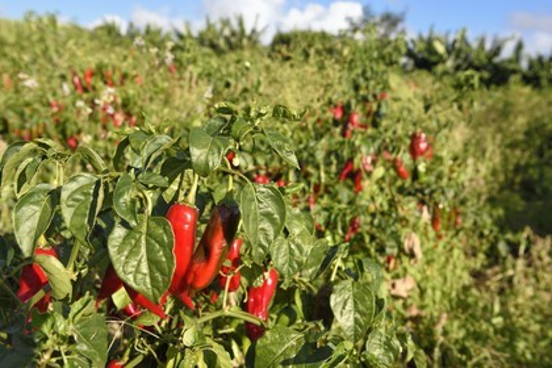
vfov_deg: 31.9
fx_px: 644
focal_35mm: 42
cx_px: 276
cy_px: 184
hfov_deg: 46.4
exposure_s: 1/200
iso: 200
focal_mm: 42
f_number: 10
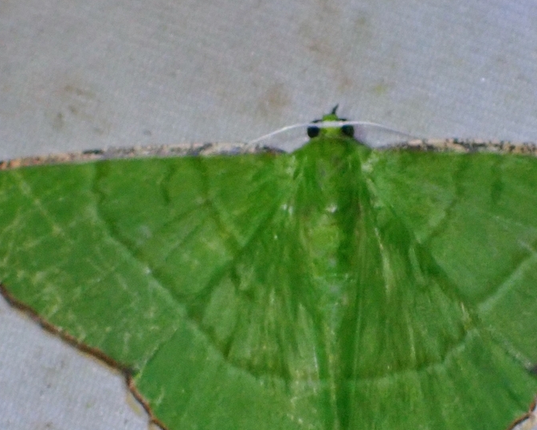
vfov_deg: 9.4
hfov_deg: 11.7
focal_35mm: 165
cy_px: 246
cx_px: 340
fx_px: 2624
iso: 800
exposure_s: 1/100
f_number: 14
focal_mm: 18
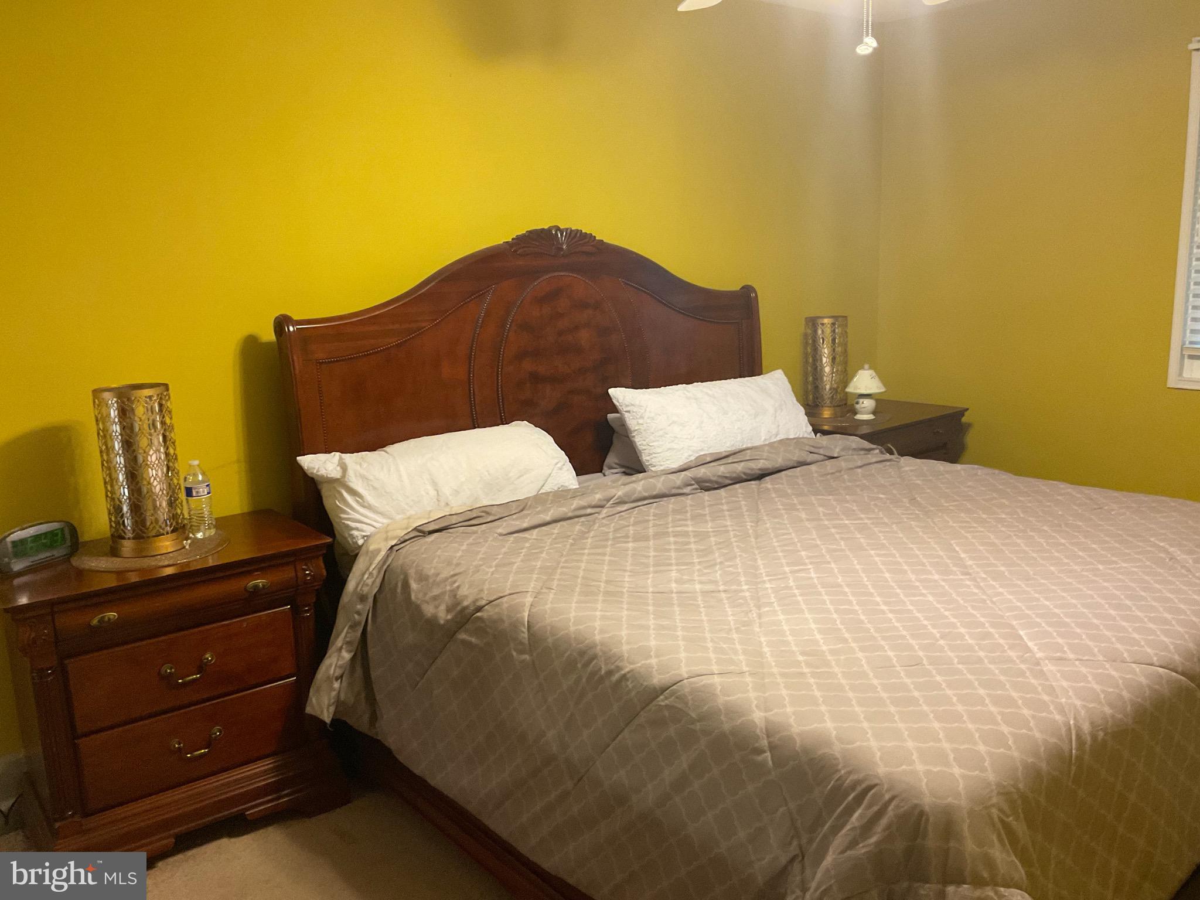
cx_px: 600
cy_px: 450
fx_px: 1005
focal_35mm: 29
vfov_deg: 48.2
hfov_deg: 61.7
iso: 200
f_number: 1.8
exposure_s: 1/60
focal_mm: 3
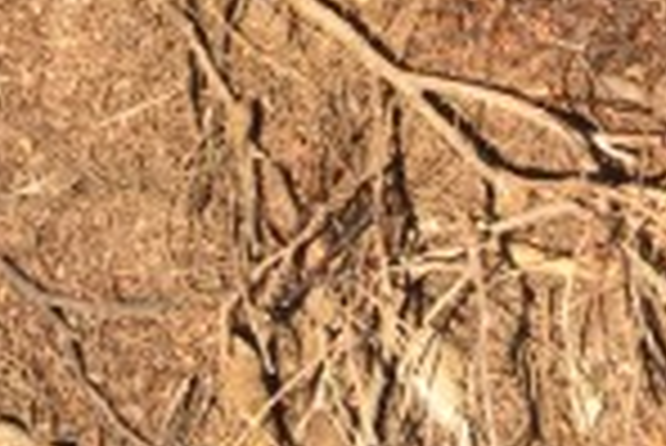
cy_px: -887
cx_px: 45
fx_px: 2407
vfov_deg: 8.7
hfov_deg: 15.5
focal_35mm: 130
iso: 32
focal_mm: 4.15
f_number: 2.2
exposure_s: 1/565
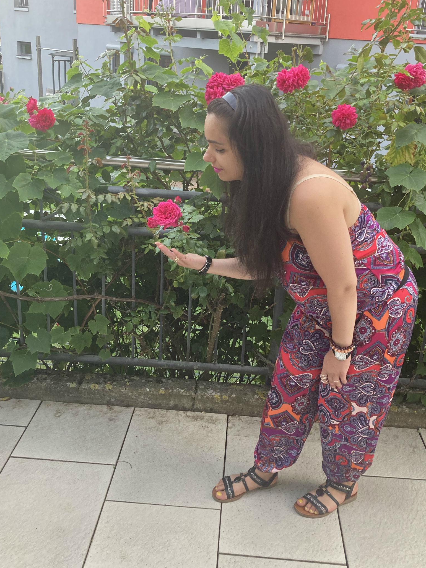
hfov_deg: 39.7
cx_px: 218
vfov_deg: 51.3
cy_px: 265
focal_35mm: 36
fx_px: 591
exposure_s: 1/66
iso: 80
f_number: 1.8
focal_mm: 3.99
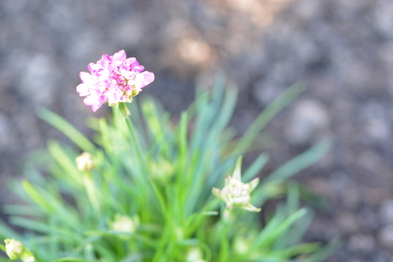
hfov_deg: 15.2
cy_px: 131
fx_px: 1474
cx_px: 196
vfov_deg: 10.2
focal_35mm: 135
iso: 640
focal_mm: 90
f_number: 3.3
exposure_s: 1/200
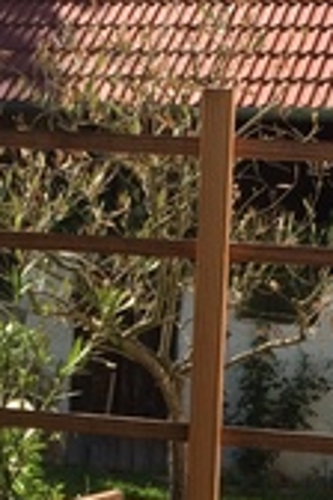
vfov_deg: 14.4
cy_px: 613
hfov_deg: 9.9
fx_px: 1915
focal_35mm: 138
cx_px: 27
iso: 32
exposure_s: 1/1414
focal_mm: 4.15
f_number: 2.2
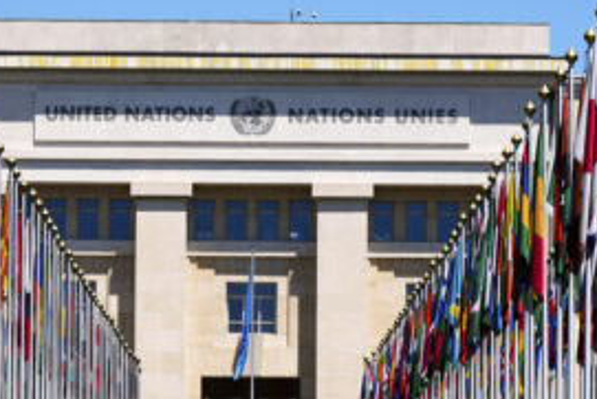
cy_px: 358
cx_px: 251
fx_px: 3916
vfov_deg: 5.8
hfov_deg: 8.7
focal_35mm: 236
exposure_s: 1/1000
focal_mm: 100
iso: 125
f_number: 5.6
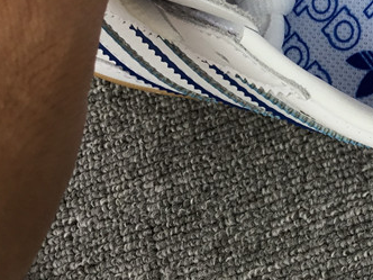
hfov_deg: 22.5
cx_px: 364
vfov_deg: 17.3
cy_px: 22
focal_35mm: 84
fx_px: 905
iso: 25
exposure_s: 1/100
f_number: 2.4
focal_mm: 3.3
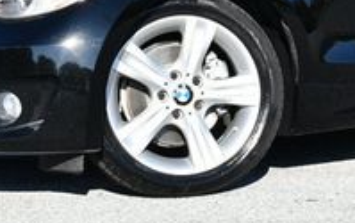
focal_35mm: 190
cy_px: -111
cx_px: 305
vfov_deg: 6.8
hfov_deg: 11.0
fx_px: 1841
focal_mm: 29
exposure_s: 1/250
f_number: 8
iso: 140
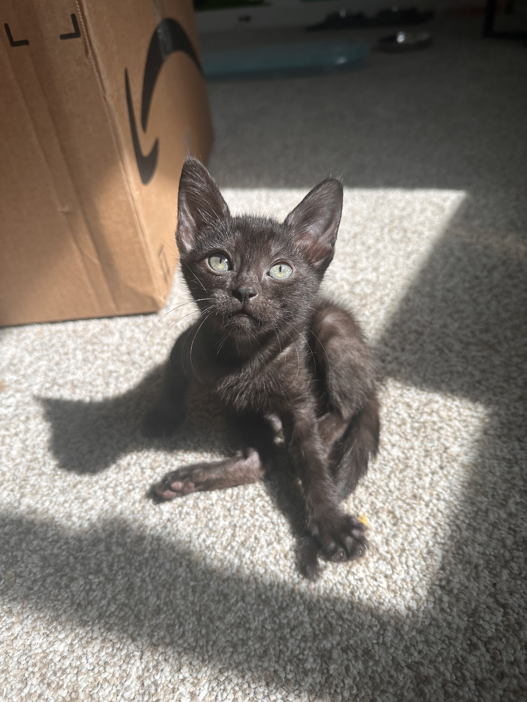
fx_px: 487
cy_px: 351
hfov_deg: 56.8
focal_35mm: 24
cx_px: 264
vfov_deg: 71.6
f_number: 1.78
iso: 80
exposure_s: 1/1119
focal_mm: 6.86
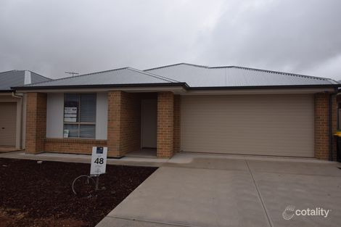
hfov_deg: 73.8
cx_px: 170
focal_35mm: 24
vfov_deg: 53.1
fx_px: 227
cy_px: 114
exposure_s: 1/1250
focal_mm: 16
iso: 100
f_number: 2.8
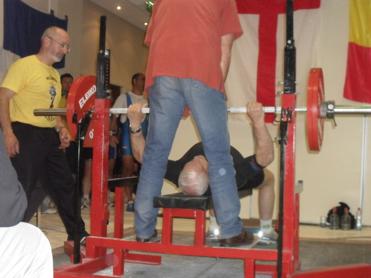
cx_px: 186
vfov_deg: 29.7
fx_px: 525
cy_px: 139
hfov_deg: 38.9
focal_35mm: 49
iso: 400
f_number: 3.9
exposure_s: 1/45
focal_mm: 8.7
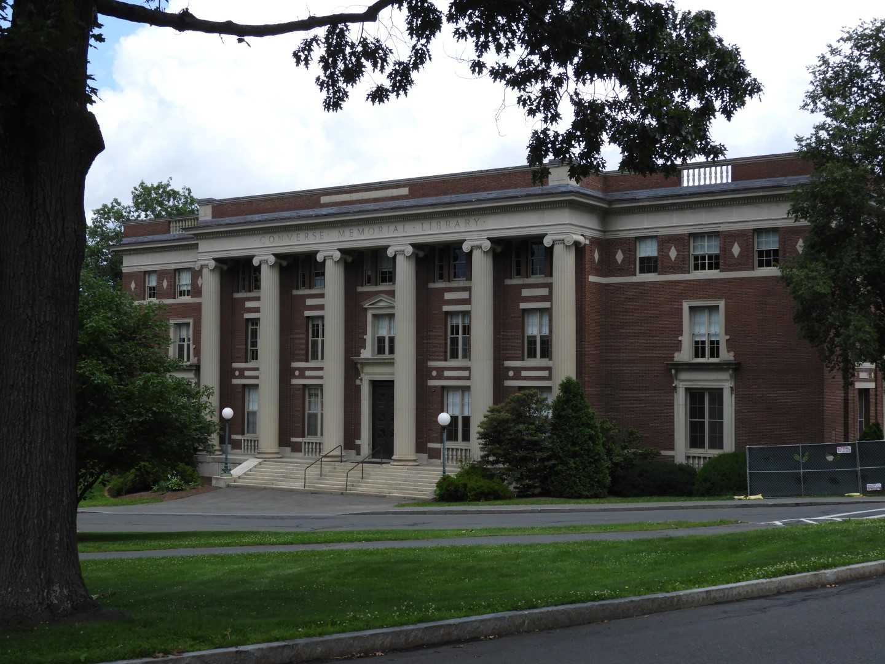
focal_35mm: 50
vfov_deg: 29.1
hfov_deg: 38.2
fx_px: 1278
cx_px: 442
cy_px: 332
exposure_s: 1/800
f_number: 4
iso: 100
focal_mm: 9
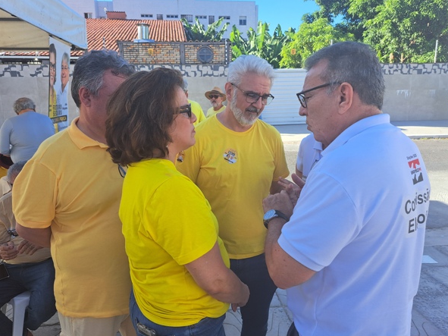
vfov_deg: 53.0
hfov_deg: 67.3
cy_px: 156
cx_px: 214
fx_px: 336
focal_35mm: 26
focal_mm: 5.23
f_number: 1.8
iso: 50
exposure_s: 1/529
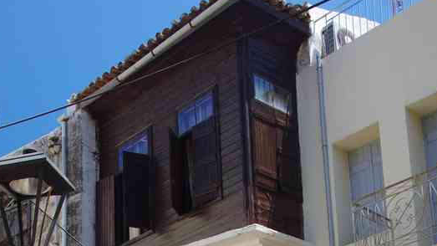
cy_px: 370
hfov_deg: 28.2
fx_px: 869
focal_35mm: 75
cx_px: 180
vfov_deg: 14.9
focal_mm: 25
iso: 200
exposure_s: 1/50
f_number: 11
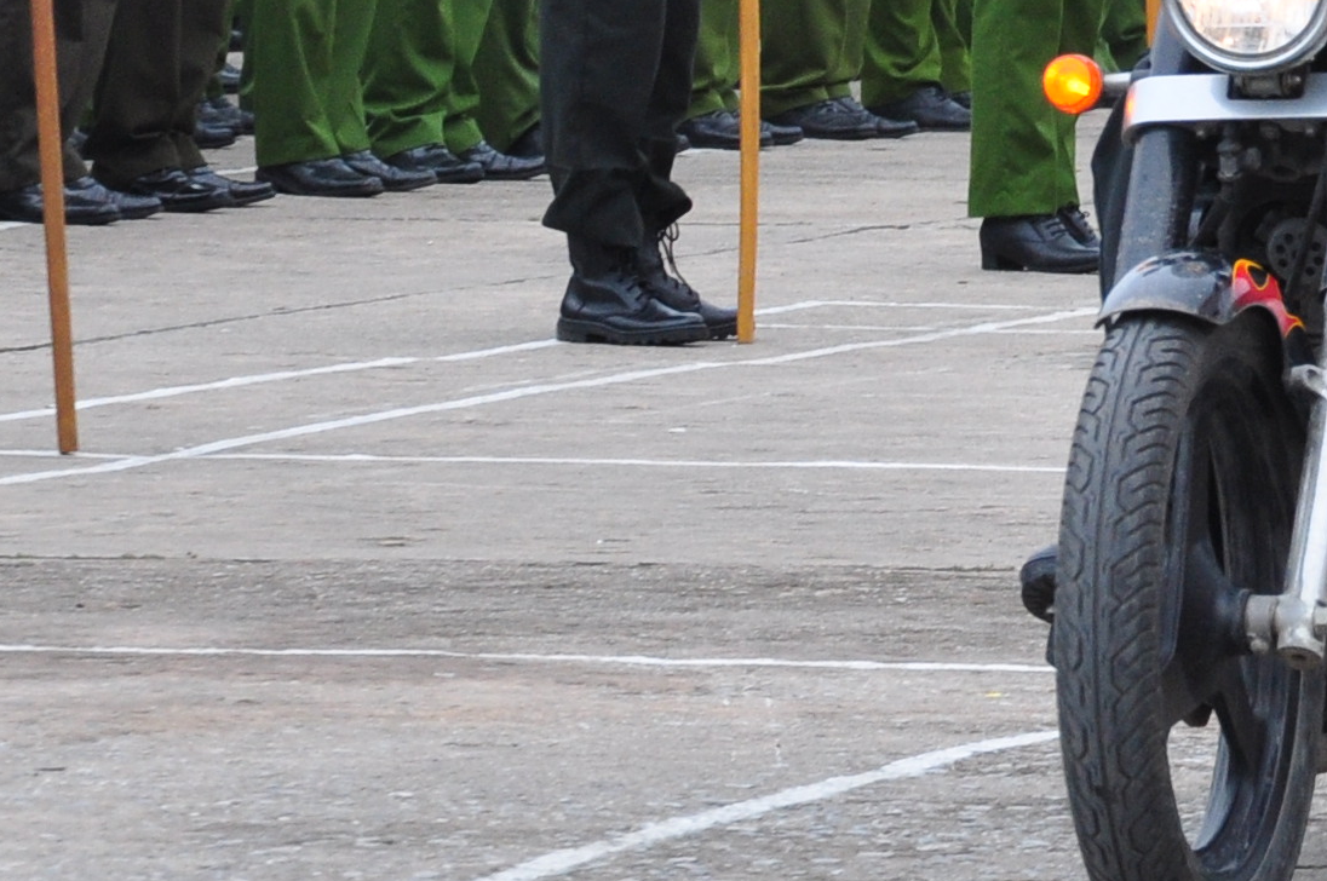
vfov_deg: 2.7
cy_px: -313
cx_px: 2087
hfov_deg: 4.1
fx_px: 18370
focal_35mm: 499
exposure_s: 1/500
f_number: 6.3
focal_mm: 85
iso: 500
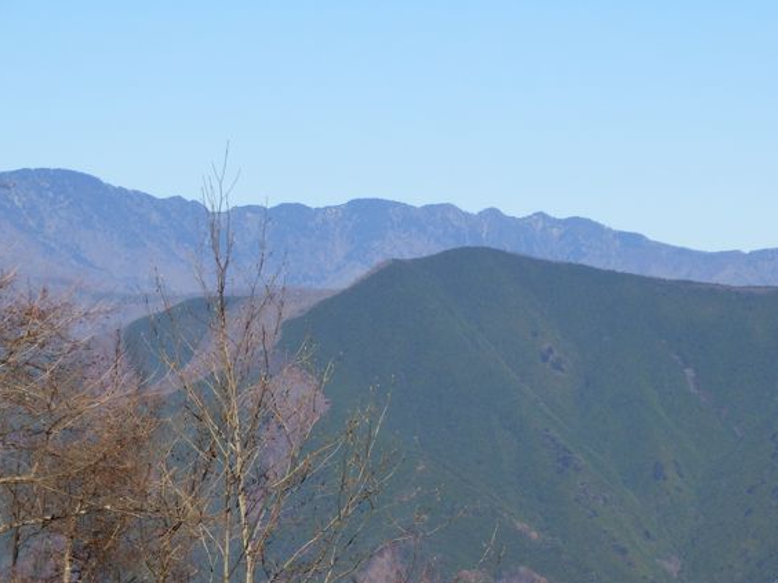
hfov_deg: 11.2
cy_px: 379
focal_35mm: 176
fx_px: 3956
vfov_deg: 8.4
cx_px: 480
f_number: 5.7
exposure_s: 1/400
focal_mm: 21.9
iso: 80
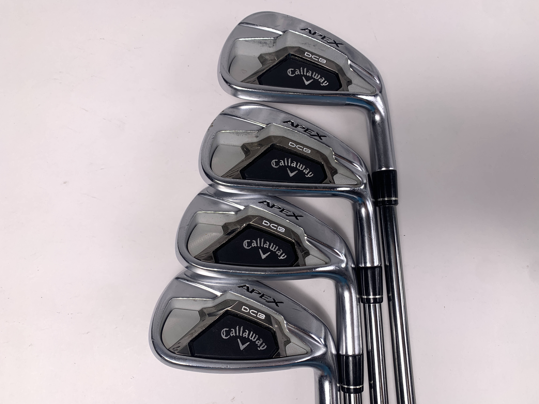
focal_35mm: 26
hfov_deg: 67.3
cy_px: 202
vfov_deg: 53.1
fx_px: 405
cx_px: 270
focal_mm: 4.25
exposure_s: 1/176
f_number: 1.8
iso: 25
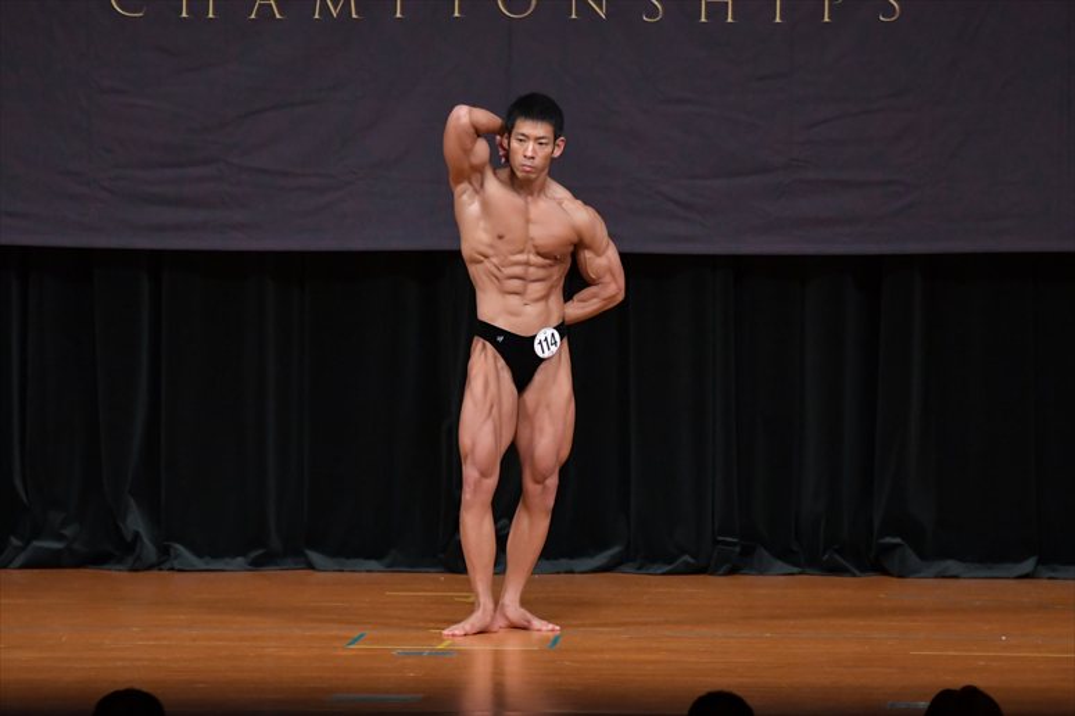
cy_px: 358
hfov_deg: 8.1
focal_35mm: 255
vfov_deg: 5.4
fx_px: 7611
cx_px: 538
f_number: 5.6
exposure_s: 1/400
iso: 4000
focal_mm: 170
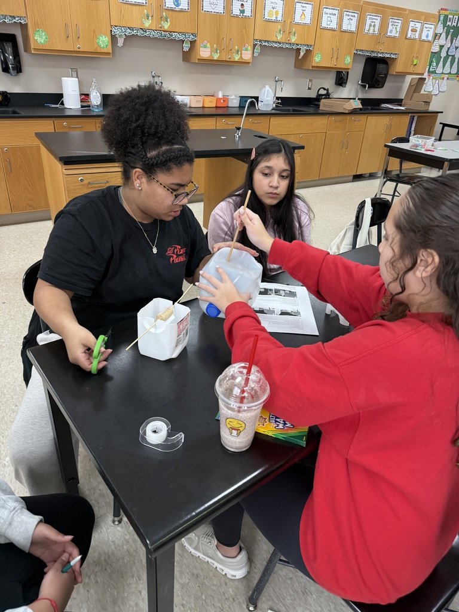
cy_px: 306
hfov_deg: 56.8
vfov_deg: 71.6
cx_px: 230
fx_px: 424
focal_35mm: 24
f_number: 1.78
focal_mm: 6.76
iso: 200
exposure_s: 1/120
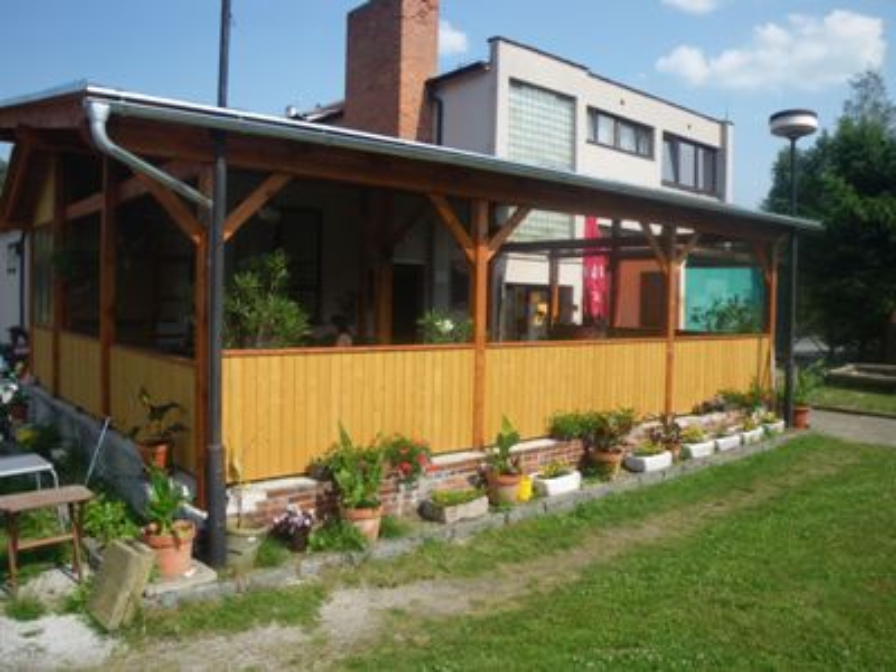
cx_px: 448
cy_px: 336
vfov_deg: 49.7
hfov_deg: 63.4
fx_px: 725
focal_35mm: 28
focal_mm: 5
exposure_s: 1/250
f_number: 4.2
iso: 50
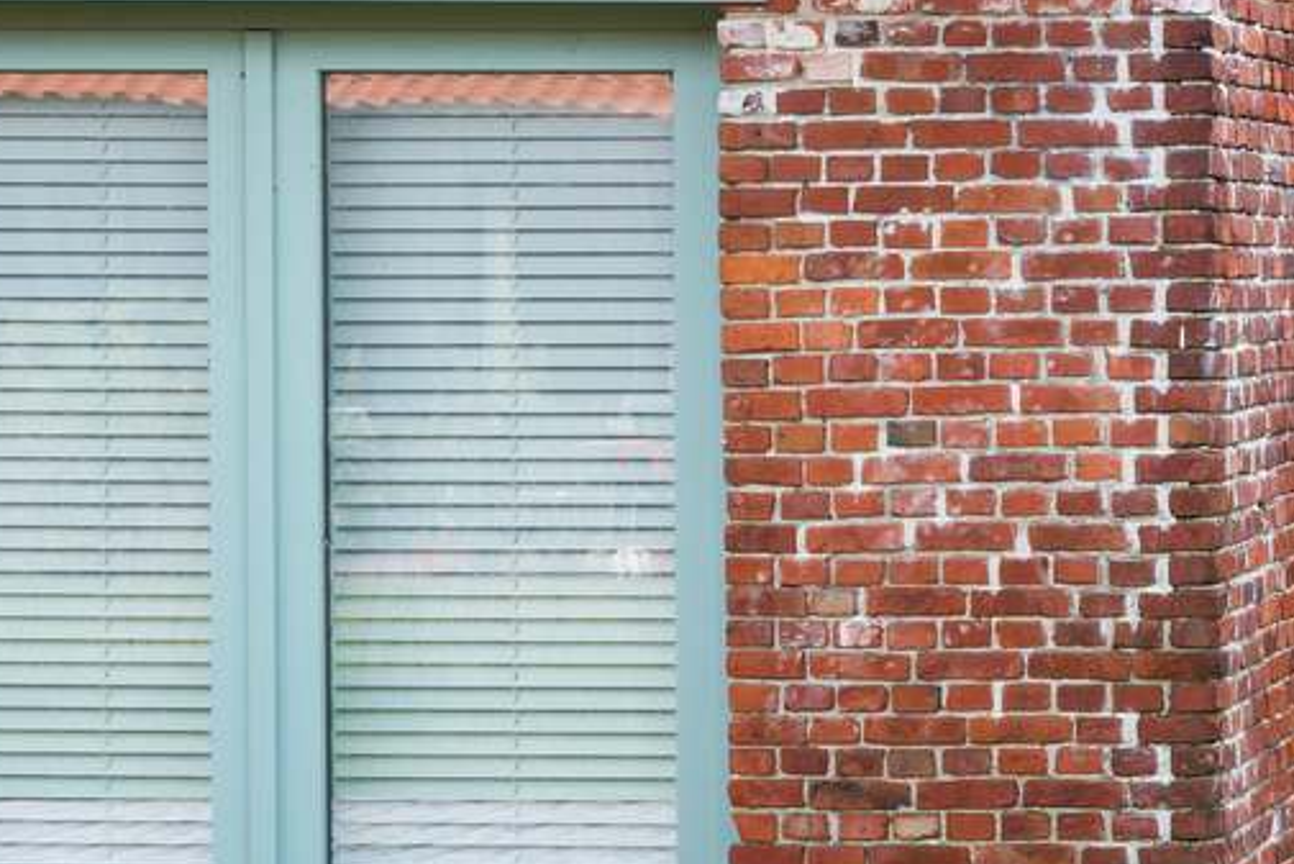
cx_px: 2114
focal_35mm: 111
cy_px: 264
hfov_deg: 16.3
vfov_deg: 12.3
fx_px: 3991
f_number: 14
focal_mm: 28
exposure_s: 1/30
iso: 200
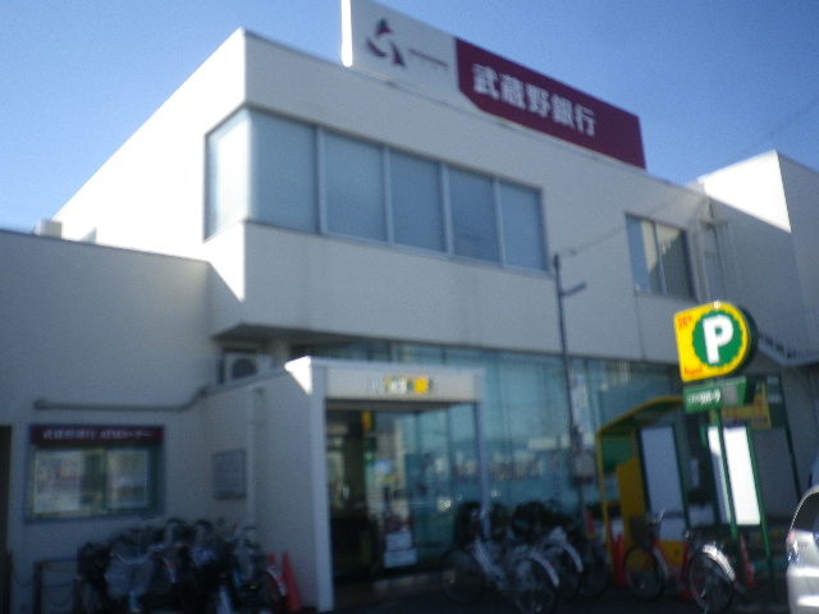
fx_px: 828
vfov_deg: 40.7
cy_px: 307
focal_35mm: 35
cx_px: 410
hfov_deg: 52.6
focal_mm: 6.36
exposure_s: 1/400
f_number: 3.9
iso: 80
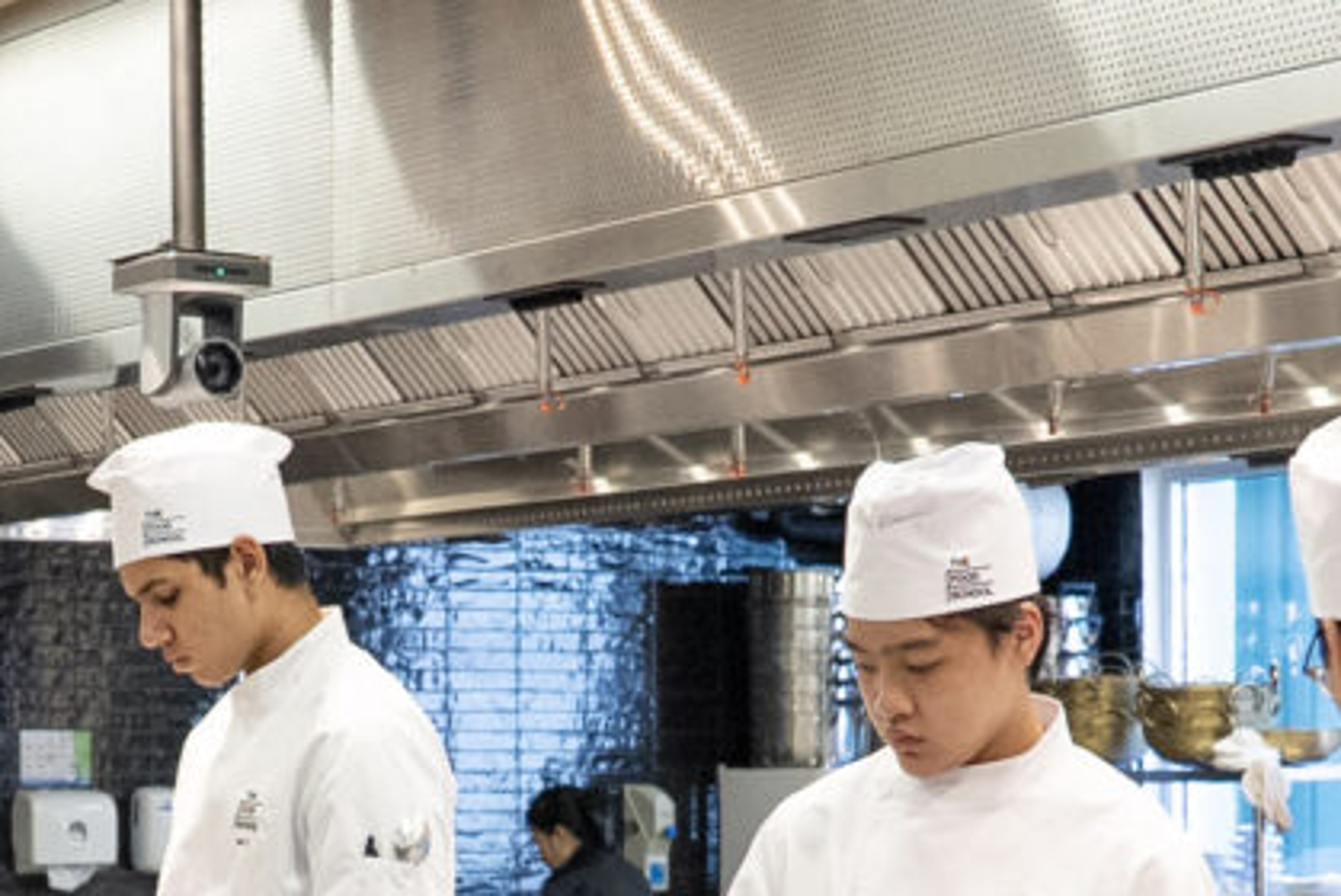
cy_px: 1024
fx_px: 3839
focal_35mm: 103
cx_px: 250
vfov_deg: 13.0
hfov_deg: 19.6
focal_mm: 24
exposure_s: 1/100
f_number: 4
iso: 1250
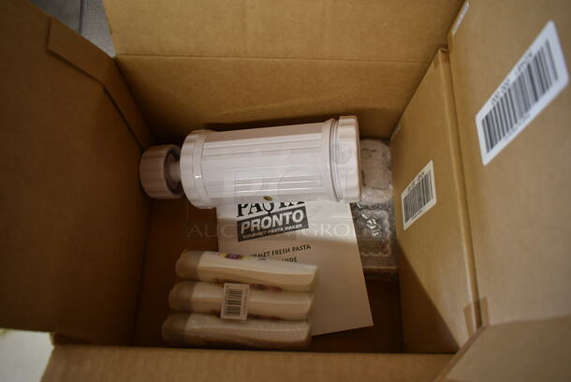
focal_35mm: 27
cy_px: 191
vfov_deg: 48.0
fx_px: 429
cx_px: 286
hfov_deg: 67.3
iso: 360
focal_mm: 18
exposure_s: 1/30
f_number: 3.5
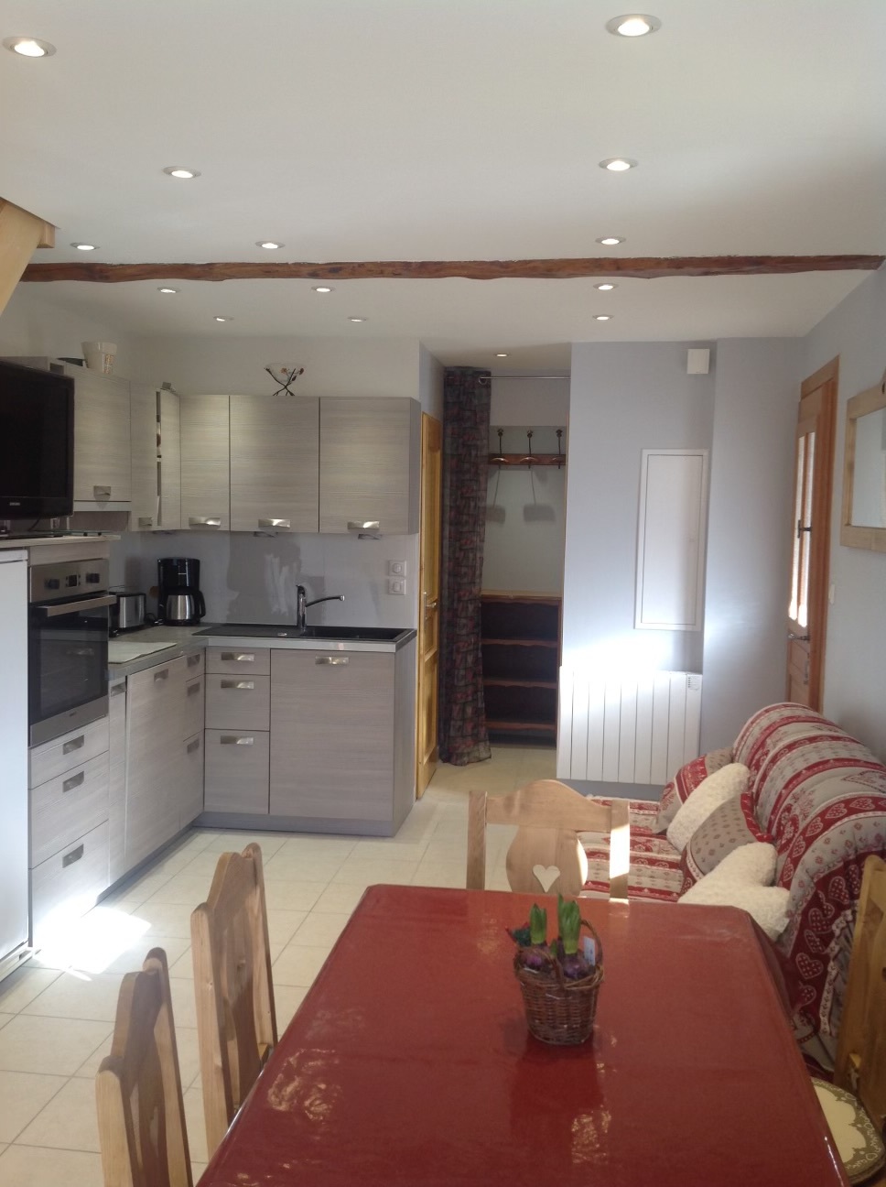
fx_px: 1198
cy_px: 594
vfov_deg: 52.7
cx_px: 443
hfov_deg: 40.6
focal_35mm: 35
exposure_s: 1/60
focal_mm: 4.28
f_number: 2.4
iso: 64
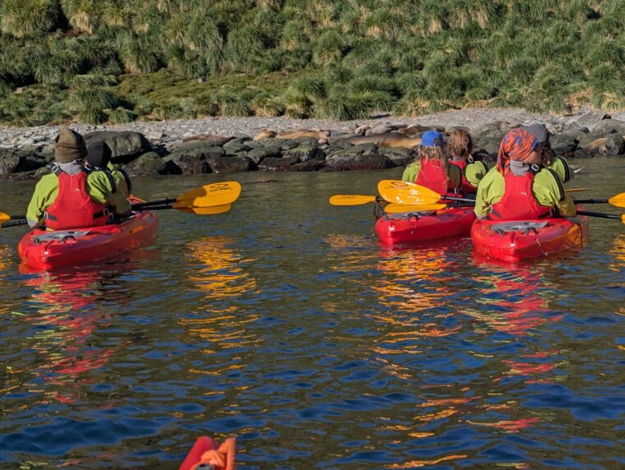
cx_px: 422
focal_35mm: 65
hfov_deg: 29.6
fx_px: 1175
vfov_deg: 22.6
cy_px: 163
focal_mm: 6.81
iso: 52
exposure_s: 1/4219
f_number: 1.85
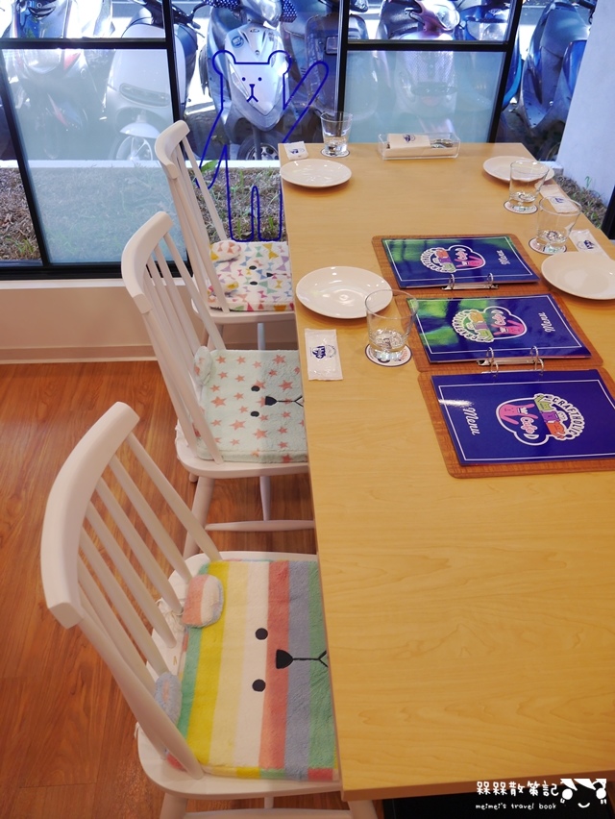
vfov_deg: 63.4
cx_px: 308
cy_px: 410
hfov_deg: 49.8
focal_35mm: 28
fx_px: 663
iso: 200
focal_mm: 14
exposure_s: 1/40
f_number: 3.5
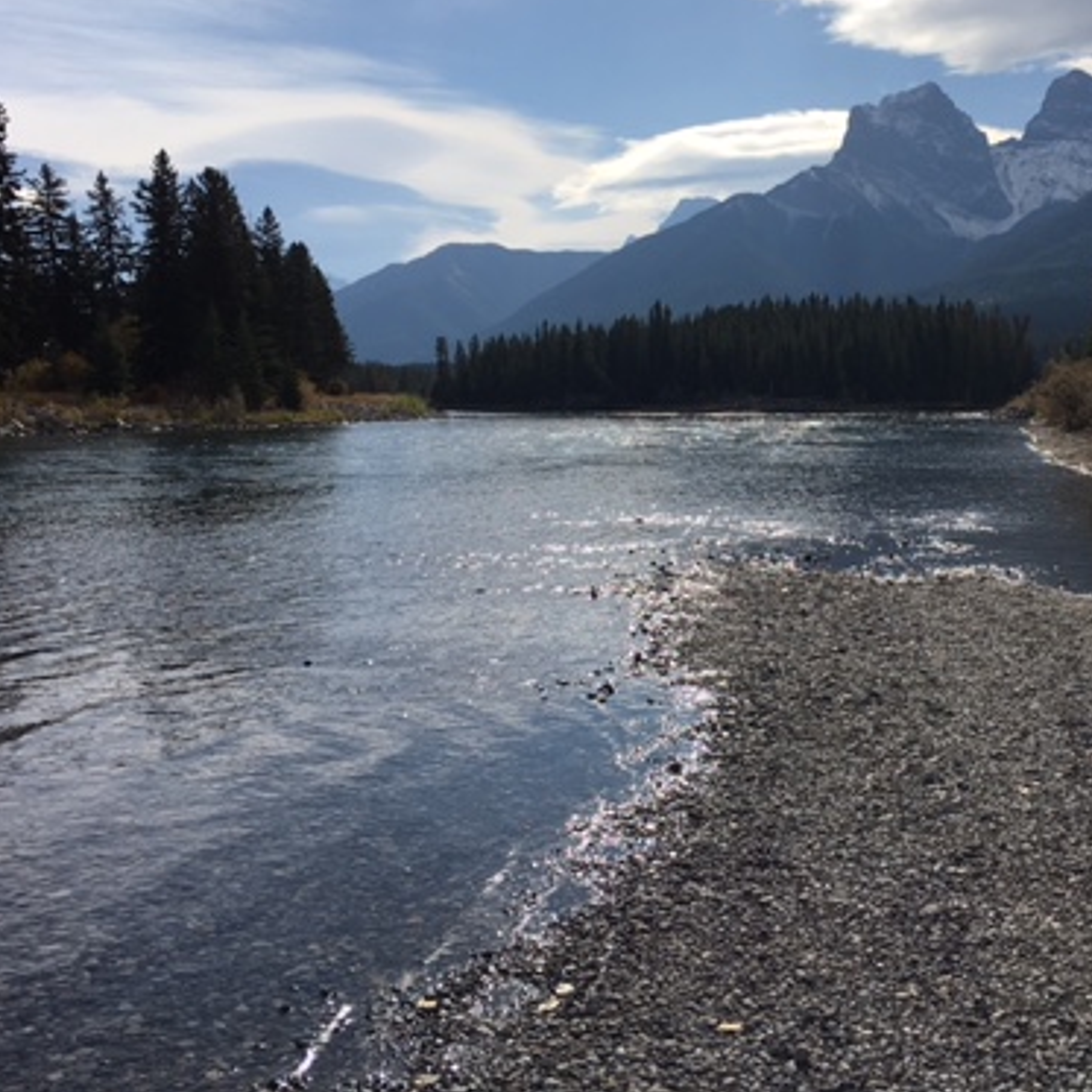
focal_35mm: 44
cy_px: 398
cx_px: 729
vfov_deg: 38.1
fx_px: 1570
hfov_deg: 37.9
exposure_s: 1/4274
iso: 25
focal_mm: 4.15
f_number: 2.2
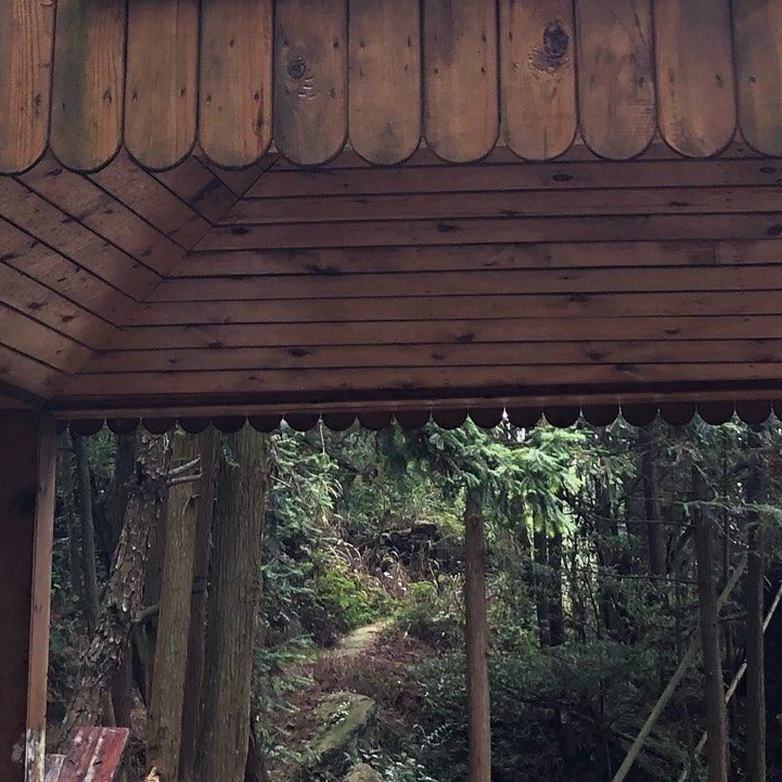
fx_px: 2479
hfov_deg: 17.9
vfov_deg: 17.2
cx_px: 416
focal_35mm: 97
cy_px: -137
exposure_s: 1/103
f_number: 1.8
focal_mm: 3.99
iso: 20
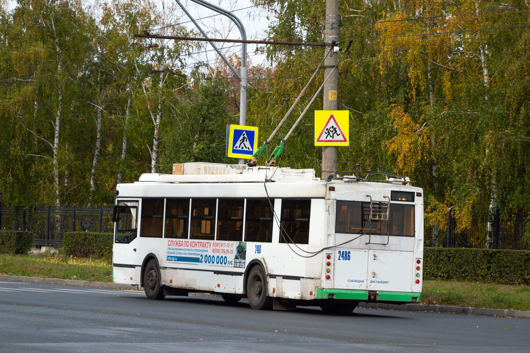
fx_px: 1655
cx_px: 265
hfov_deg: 18.2
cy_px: 176
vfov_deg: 12.2
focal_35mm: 112
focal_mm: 75
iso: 100
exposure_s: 1/800
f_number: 5.6
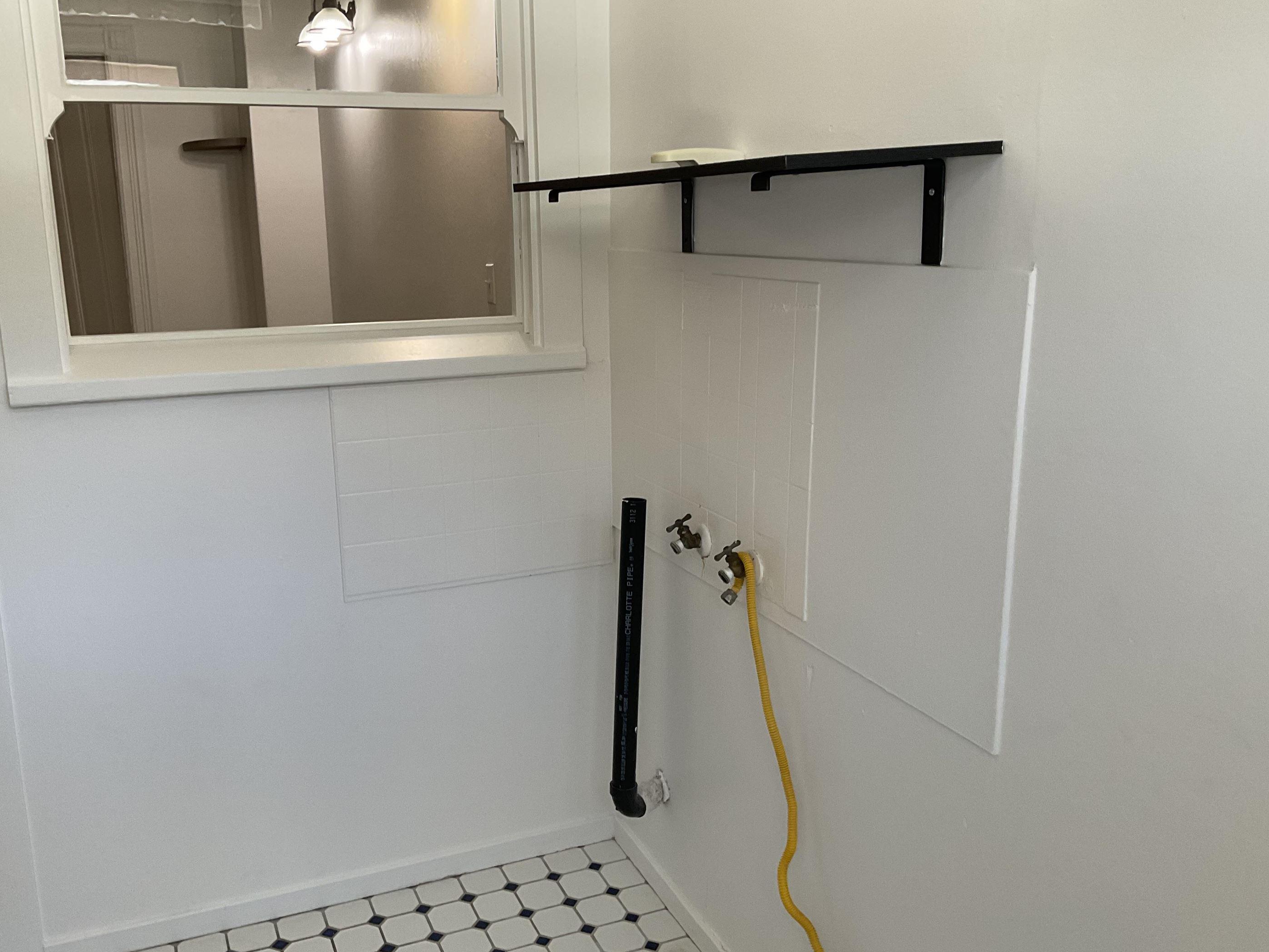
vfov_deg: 44.2
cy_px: 478
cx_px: 590
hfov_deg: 56.8
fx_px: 1173
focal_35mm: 32
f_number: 1.8
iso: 64
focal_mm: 3
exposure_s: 1/120
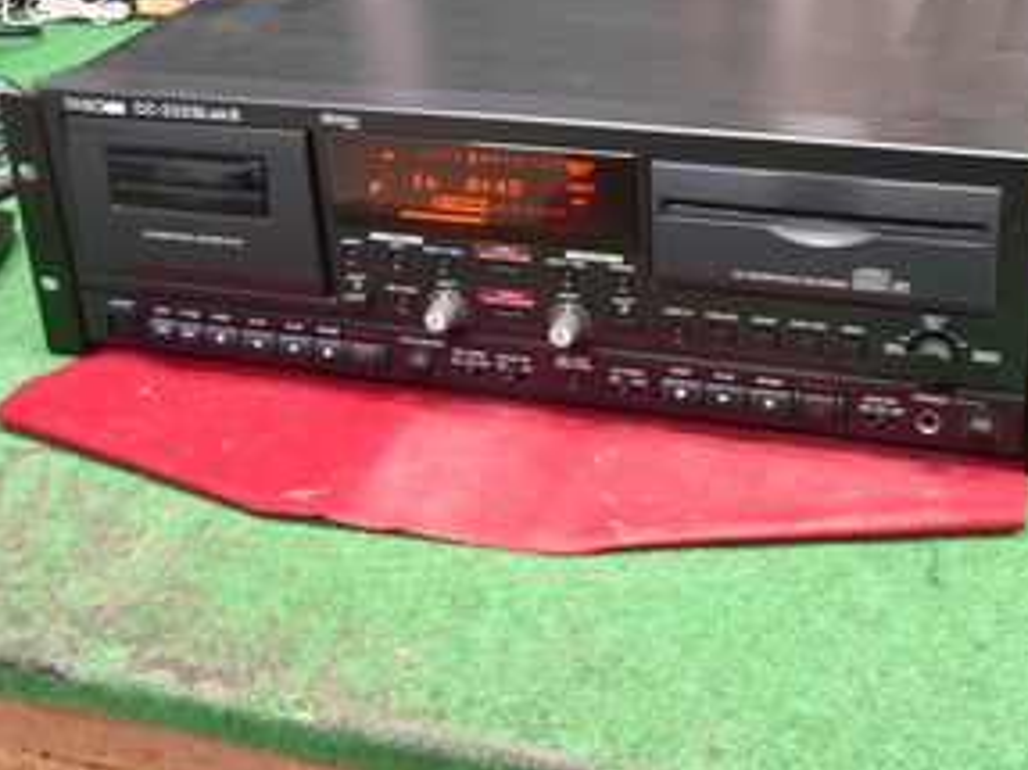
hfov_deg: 36.1
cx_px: 616
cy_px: 313
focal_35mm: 53
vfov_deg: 27.5
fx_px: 1573
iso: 200
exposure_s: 1/5
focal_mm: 6.7
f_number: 2.8
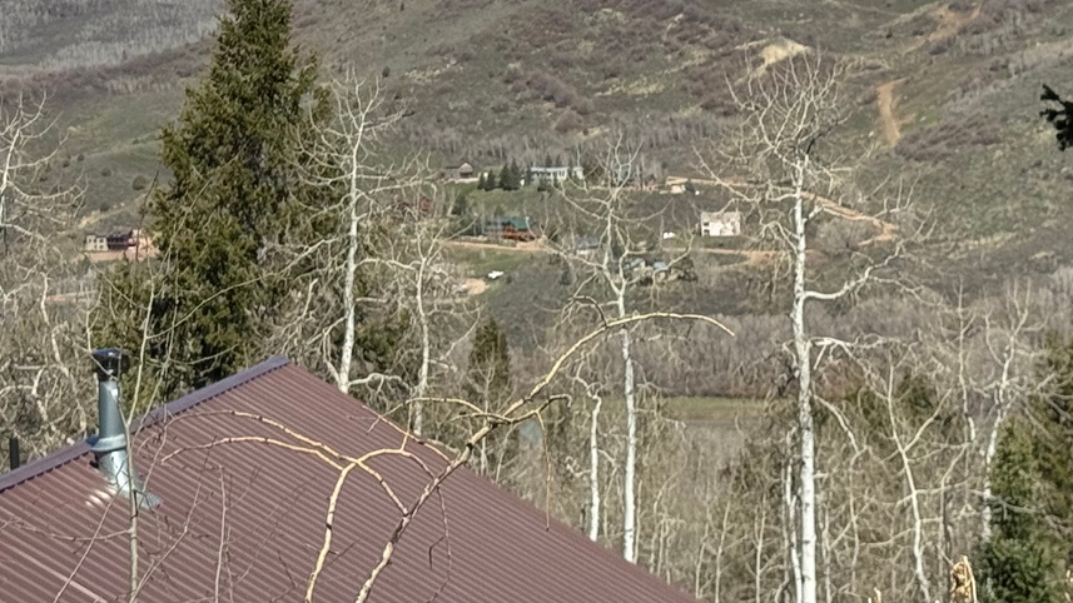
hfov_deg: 17.2
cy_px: -330
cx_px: 500
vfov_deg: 9.4
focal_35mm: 125
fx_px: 3556
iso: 64
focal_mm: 6.76
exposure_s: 1/7092
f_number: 1.78
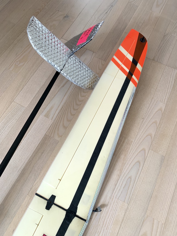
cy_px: 118
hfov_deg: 53.1
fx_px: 177
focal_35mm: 26
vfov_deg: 67.3
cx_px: 88
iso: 100
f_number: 1.8
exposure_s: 1/63
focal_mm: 4.25
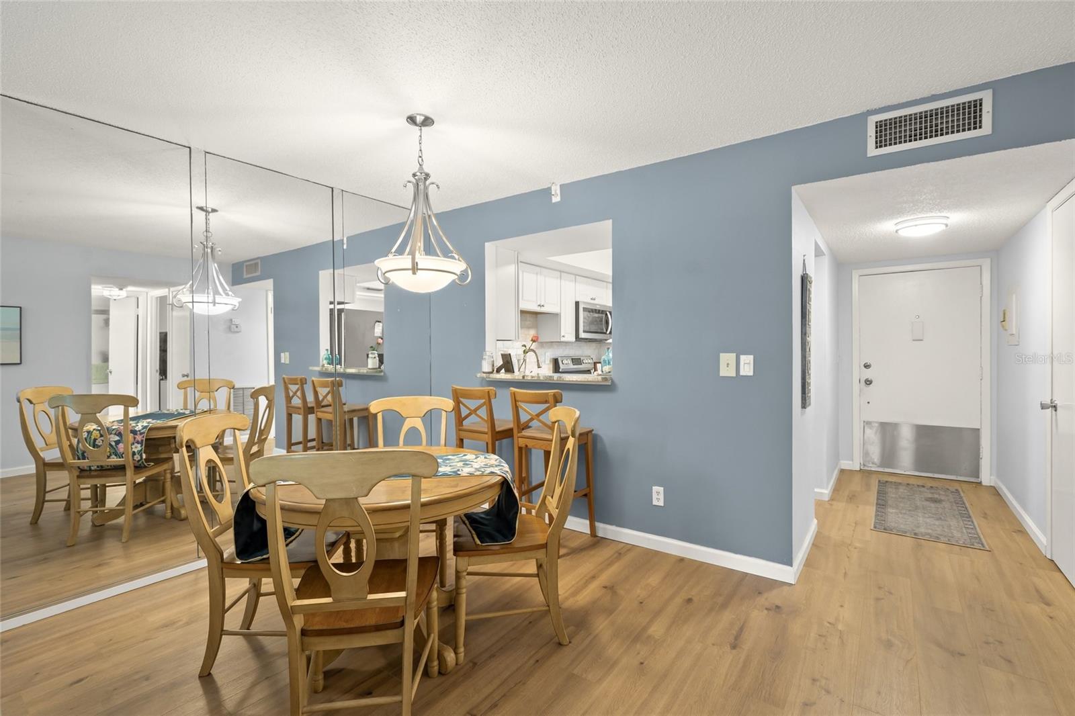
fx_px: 478
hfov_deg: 96.7
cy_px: 358
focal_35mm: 16
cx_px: 538
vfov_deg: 73.7
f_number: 6.3
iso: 250
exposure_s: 1.3
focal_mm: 16
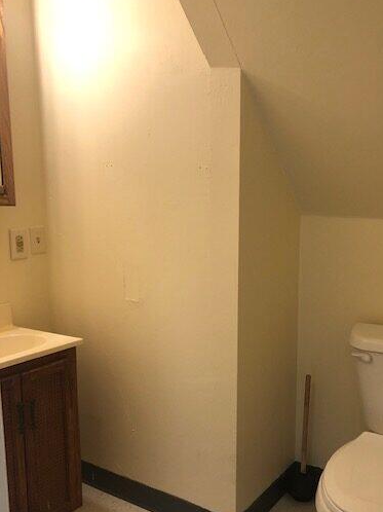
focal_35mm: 36
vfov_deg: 51.1
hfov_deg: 39.3
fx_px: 532
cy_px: 299
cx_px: 245
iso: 32
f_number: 1.8
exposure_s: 1/24
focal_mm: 3.99
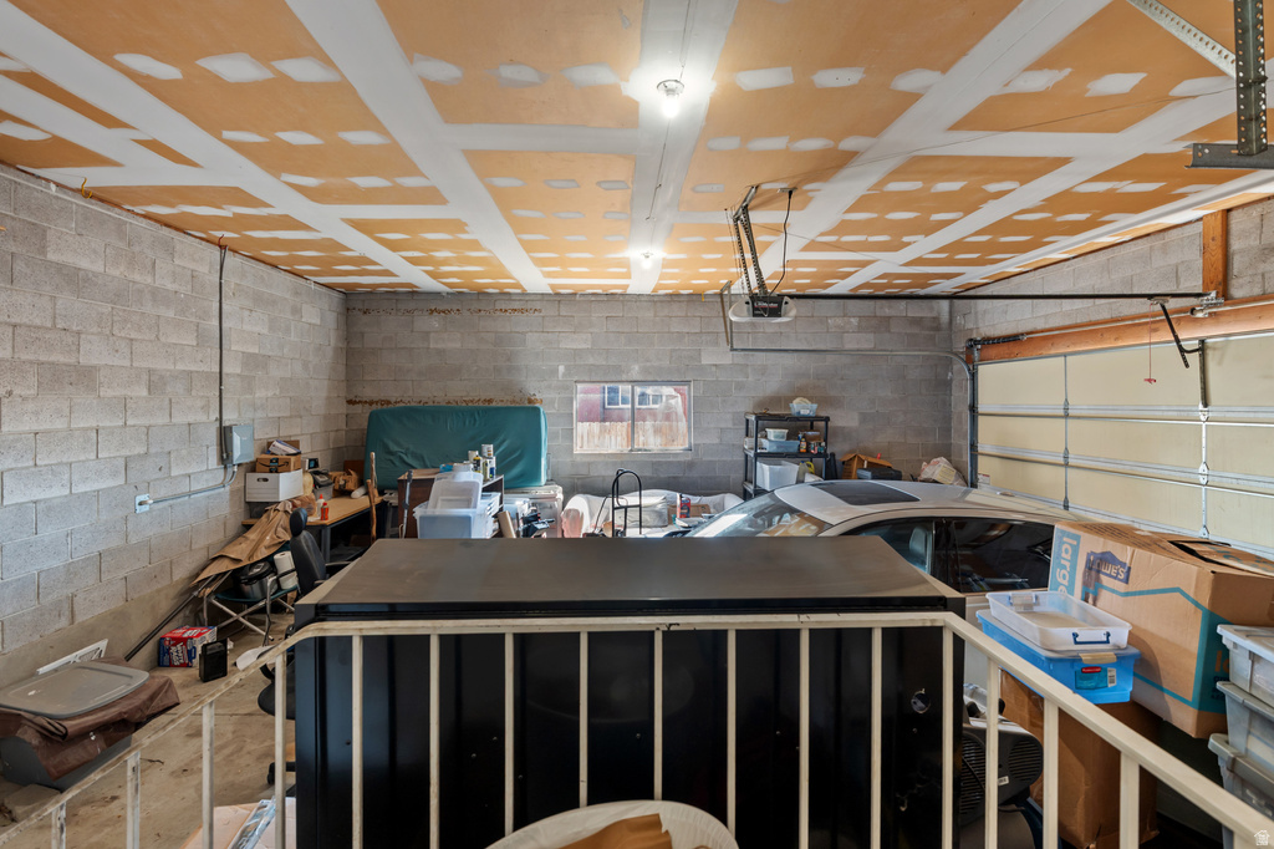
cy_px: 424
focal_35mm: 16
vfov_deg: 73.7
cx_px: 637
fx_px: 566
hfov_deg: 96.8
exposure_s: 1.3
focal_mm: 16
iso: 250
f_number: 9
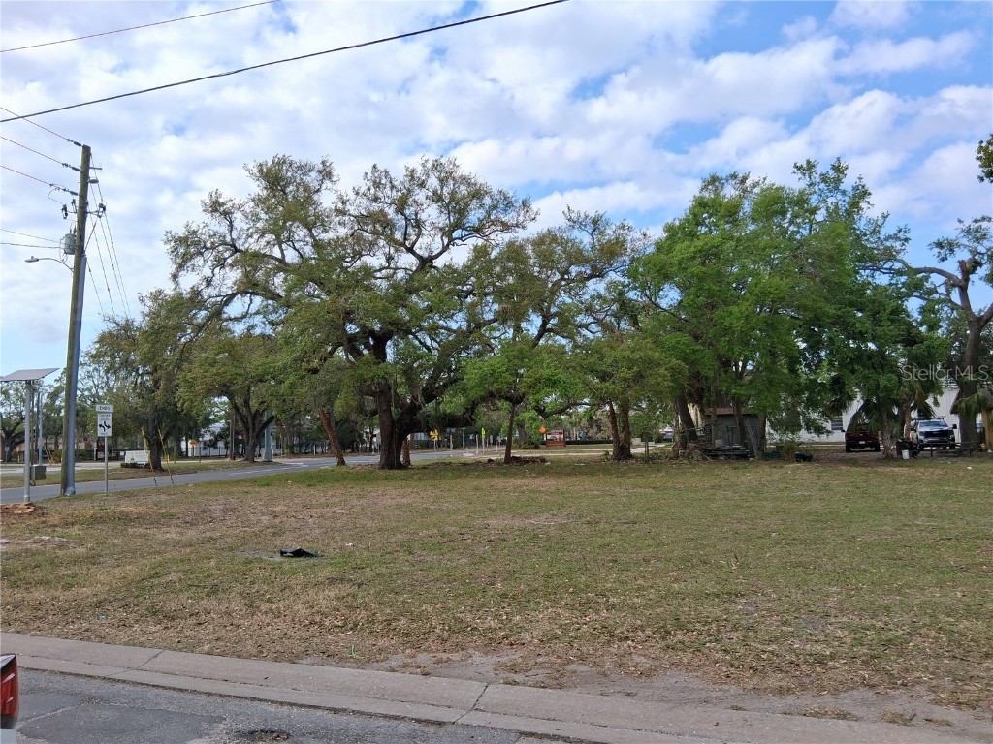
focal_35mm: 26
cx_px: 496
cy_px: 372
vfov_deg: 53.1
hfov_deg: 67.3
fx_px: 746
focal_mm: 3.98
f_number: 1.8
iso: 25
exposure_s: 1/545
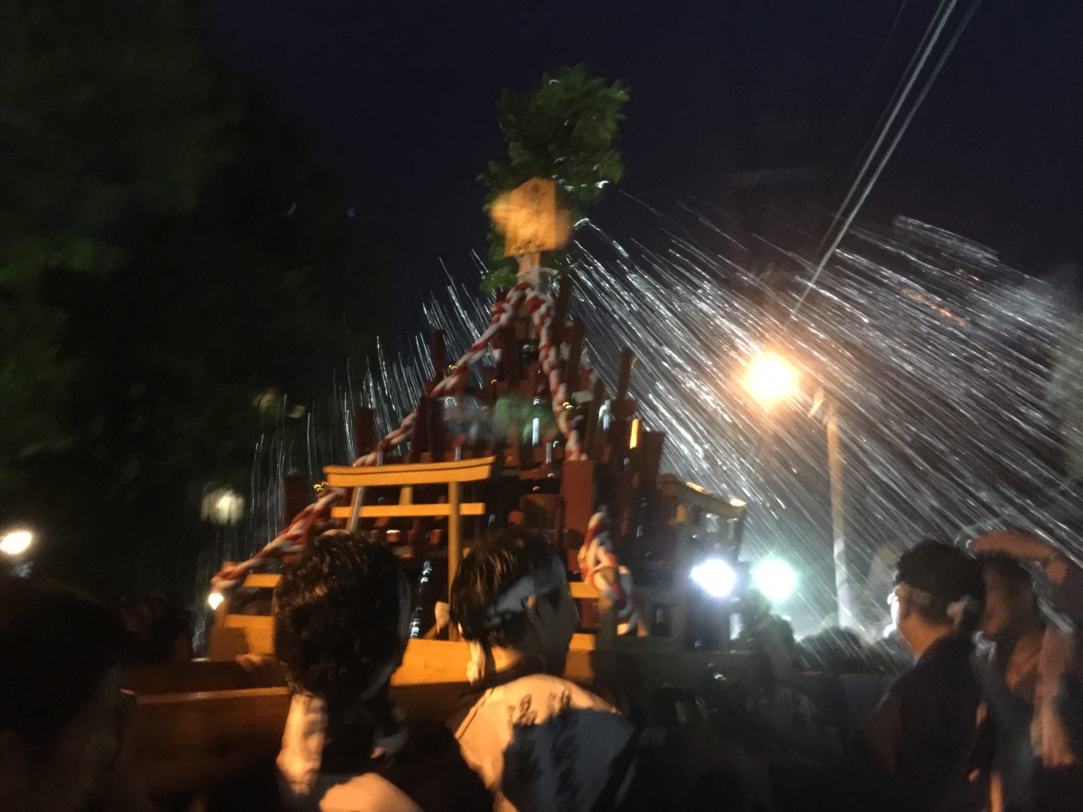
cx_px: 542
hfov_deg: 61.7
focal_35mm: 29
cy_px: 406
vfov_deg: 48.2
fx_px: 907
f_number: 2.2
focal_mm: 4.15
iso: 500
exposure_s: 1/15
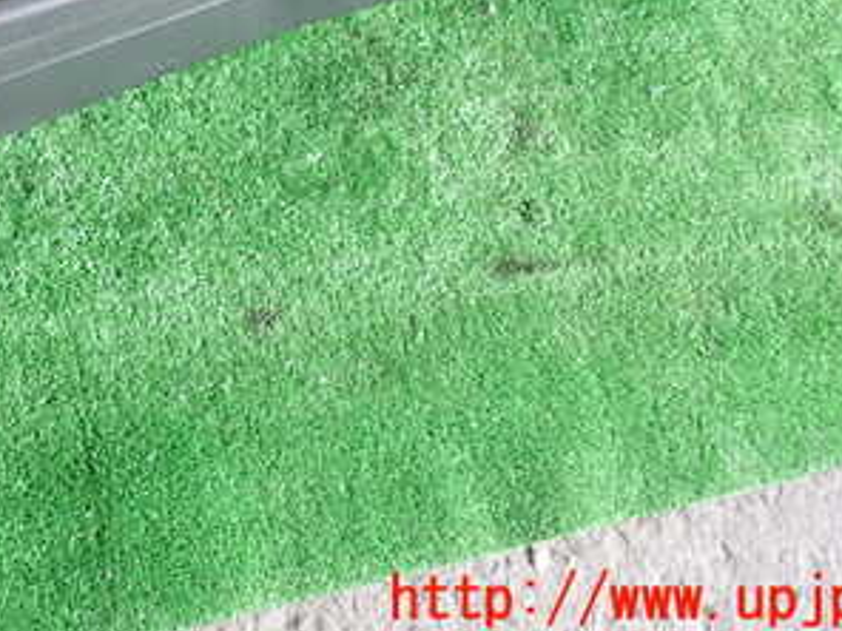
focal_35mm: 77
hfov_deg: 25.0
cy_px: -3
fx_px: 1873
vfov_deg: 18.6
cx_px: 179
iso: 200
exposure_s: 1/40
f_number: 2.7
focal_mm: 6.83
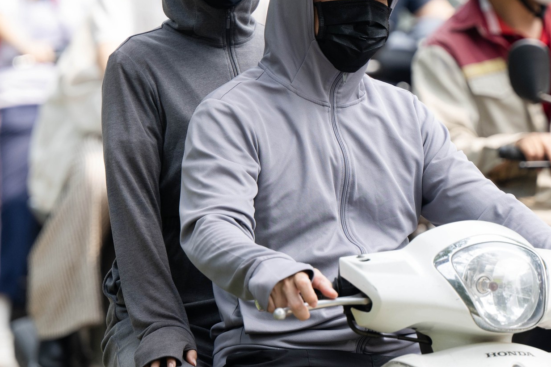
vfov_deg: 3.1
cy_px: 92
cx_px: 289
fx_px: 6701
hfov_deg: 4.7
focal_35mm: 438
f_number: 3.2
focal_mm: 180
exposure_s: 1/640
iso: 160
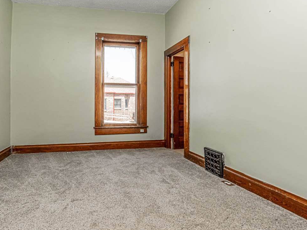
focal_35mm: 19
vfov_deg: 68.7
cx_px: 130
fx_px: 169
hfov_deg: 84.0
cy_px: 116
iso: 140
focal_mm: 10
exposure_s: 1/60
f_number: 10
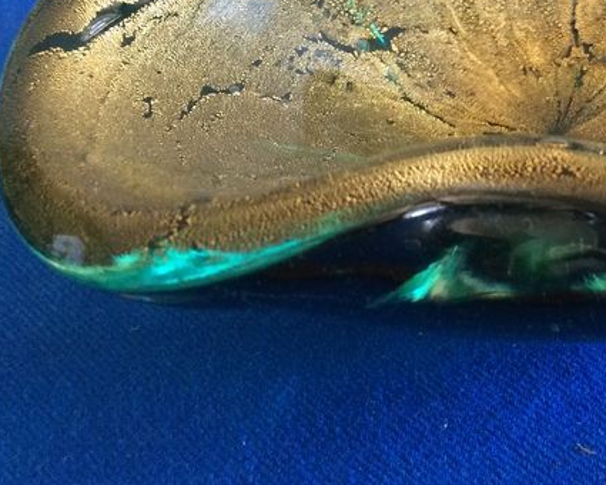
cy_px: 99
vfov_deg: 25.0
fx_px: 1076
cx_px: 590
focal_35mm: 60
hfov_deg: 29.6
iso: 125
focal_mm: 4.15
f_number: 2.2
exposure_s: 1/30
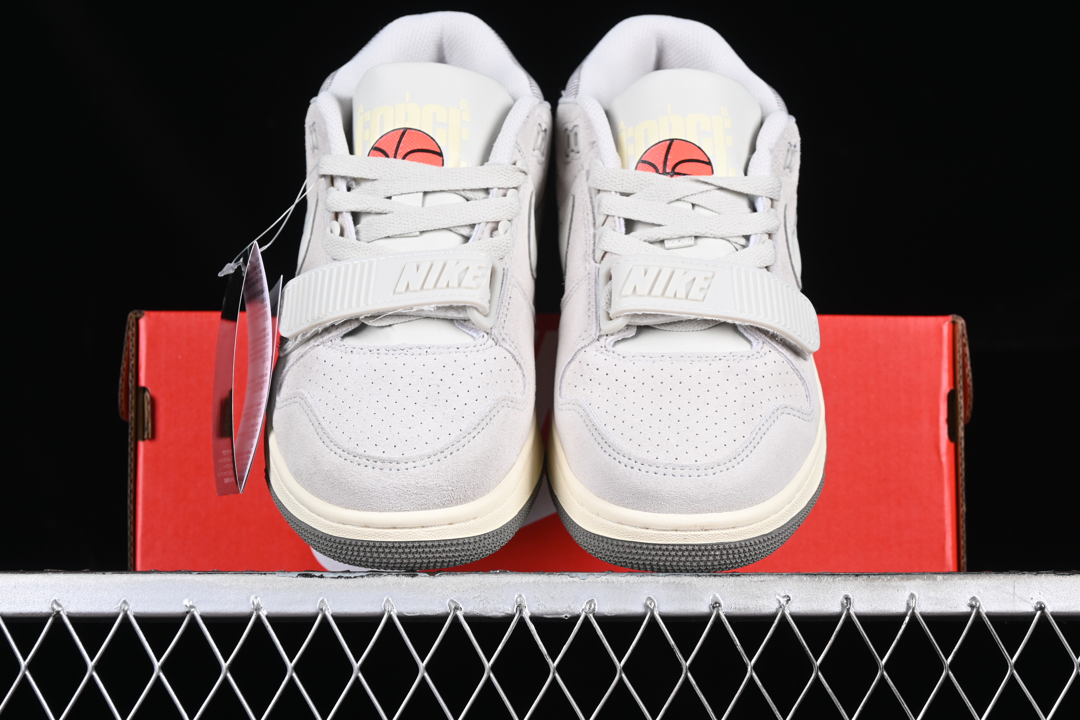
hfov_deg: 27.0
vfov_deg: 18.2
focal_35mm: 75
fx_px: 2250
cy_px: 360
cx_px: 540
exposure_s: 1/80
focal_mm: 50
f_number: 7.1
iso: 160
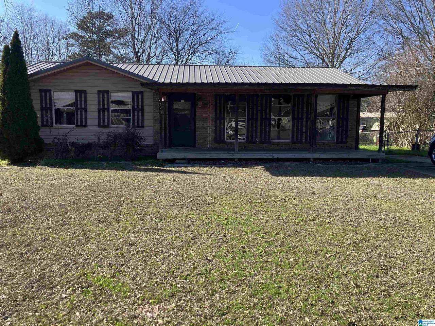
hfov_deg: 63.4
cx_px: 218
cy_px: 163
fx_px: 352
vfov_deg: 49.7
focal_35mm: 28
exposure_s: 1/823
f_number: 1.8
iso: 32
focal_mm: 3.99
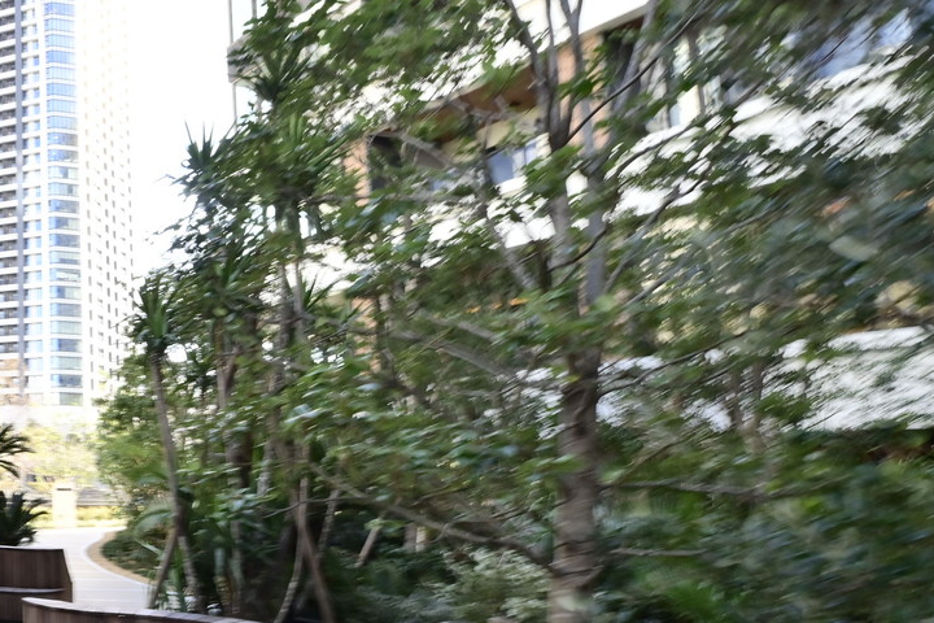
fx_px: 908
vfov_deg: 37.8
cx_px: -179
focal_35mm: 35
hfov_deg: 39.6
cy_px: 332
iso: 400
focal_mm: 14
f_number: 11
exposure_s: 1/20
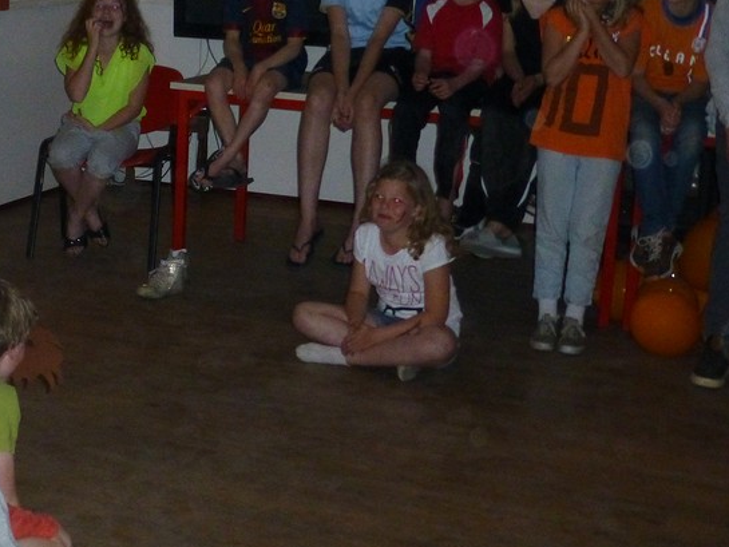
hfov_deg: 24.9
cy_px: 203
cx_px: 138
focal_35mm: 77
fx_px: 1622
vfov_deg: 19.1
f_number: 3.9
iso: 640
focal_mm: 7.4
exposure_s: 1/125
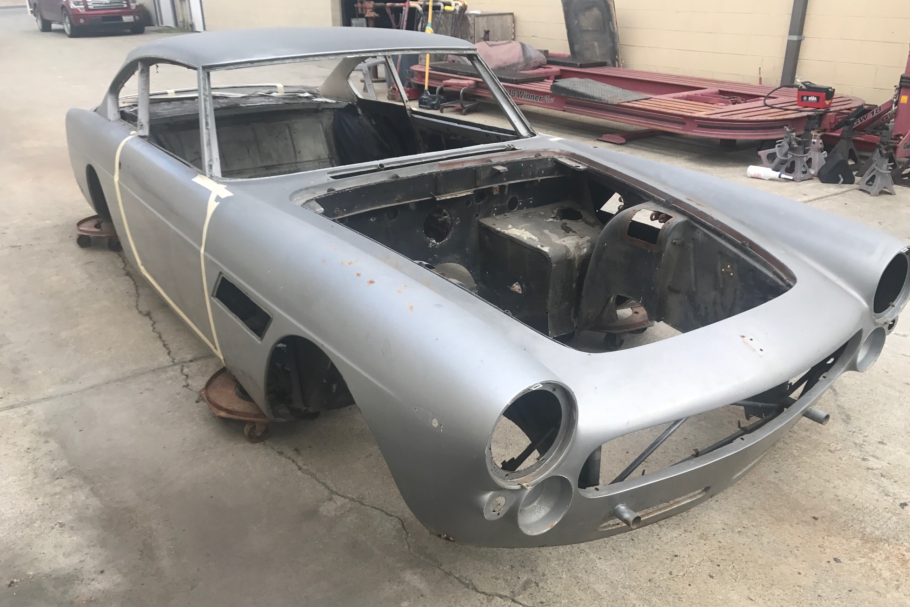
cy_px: 336
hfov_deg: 61.9
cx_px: 464
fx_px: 758
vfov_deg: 43.6
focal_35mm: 30
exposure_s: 1/553
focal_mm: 3.99
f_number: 1.8
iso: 20
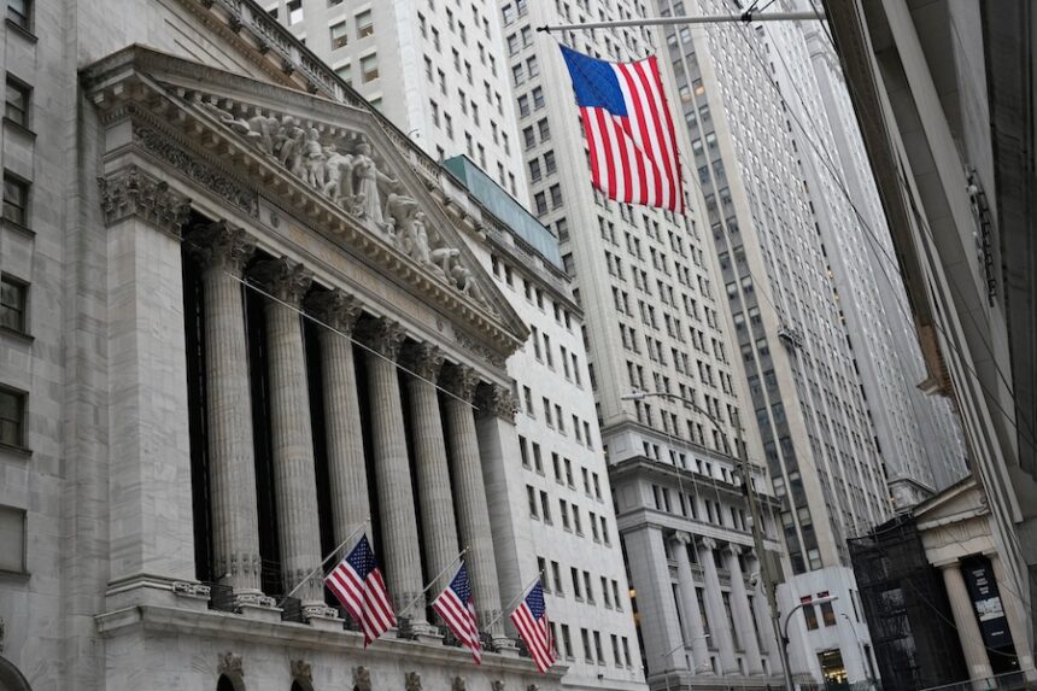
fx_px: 1152
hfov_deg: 48.5
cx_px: 518
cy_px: 346
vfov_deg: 33.4
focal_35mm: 40
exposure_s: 1/250
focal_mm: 40
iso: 800
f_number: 5.6
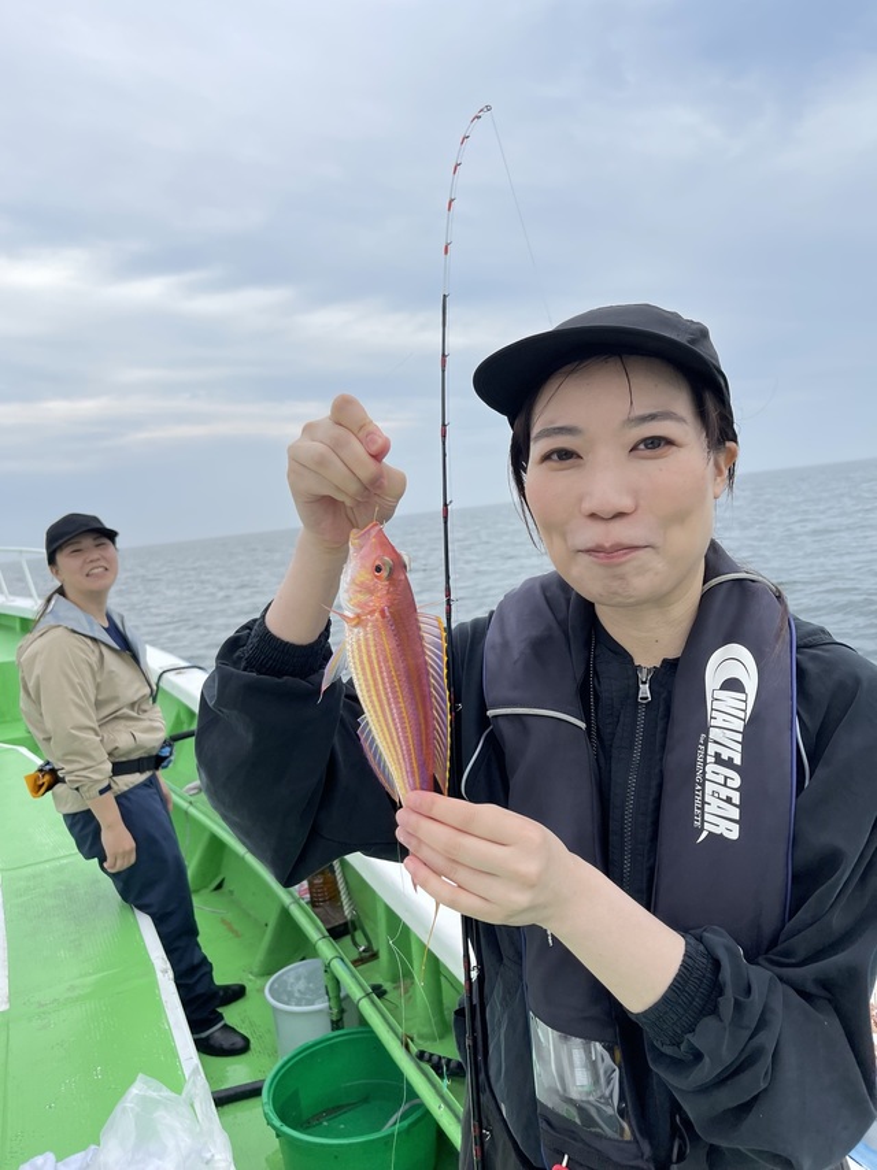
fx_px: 845
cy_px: 585
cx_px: 438
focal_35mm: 25
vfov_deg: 69.4
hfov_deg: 54.9
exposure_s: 1/2083
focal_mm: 5.1
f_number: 1.6
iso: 32
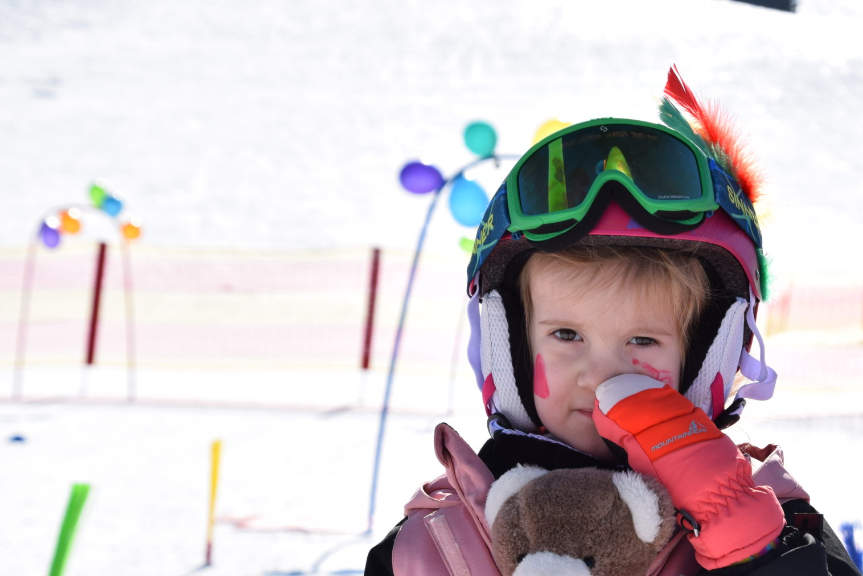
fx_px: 3764
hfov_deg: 13.0
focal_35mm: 157
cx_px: 660
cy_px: 367
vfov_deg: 8.7
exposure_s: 1/750
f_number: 13
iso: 200
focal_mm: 62
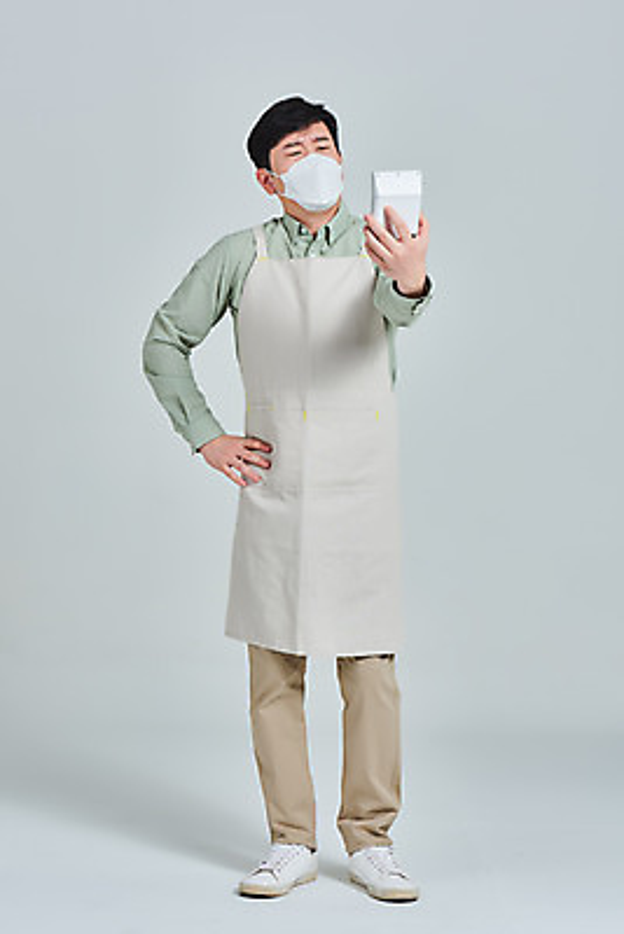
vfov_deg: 24.8
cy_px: 467
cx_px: 312
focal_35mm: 82
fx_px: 2130
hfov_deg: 16.7
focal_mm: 82
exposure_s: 1/125
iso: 100
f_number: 14
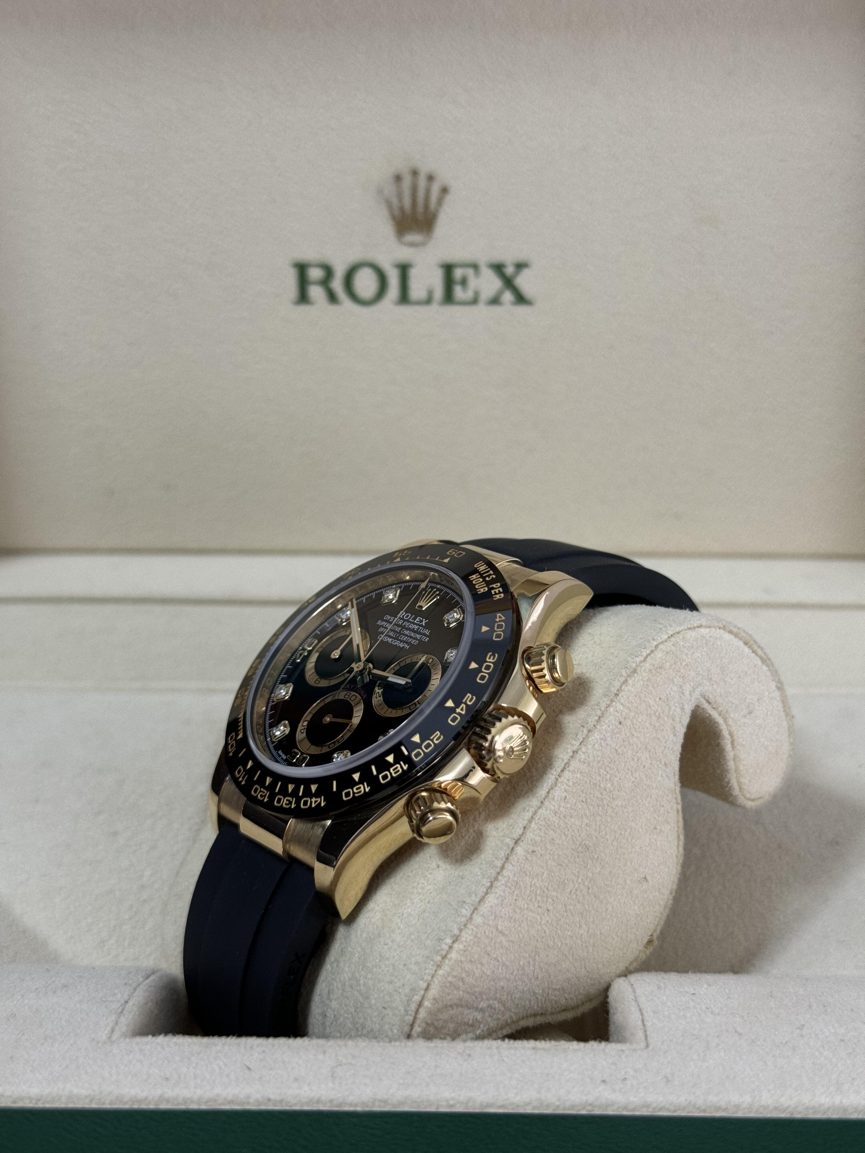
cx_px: 432
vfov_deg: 39.7
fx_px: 1599
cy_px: 576
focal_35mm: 48
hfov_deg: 30.3
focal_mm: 6.76
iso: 200
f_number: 1.78
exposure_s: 1/60
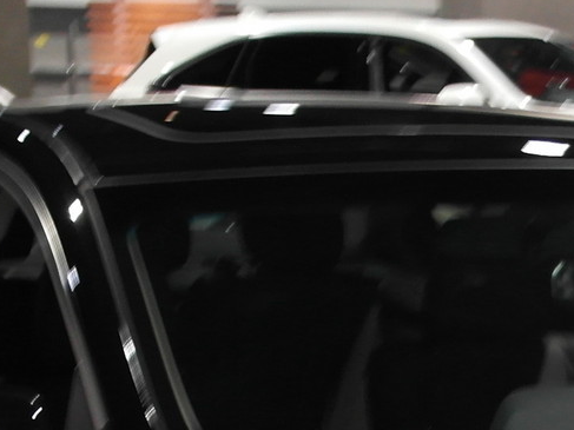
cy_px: 771
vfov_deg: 9.5
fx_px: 2454
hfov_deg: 13.0
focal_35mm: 148
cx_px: 704
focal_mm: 20
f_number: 3.5
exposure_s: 1/20
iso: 400
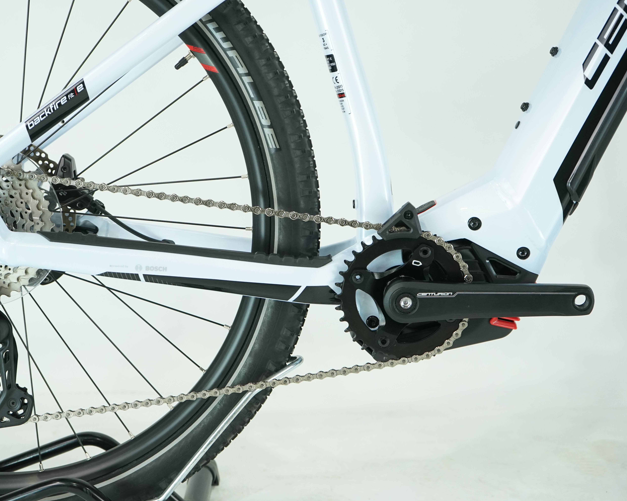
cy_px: 249
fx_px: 1076
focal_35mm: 58
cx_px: 250
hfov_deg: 32.4
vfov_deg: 26.2
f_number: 5.6
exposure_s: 1/200
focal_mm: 51
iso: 1600
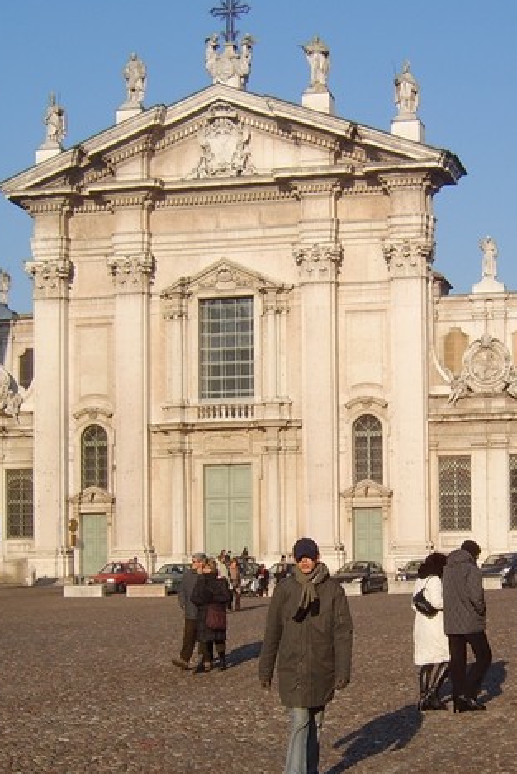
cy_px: 488
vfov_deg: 36.0
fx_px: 1184
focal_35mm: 55
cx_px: 372
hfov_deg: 24.4
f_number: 6.7
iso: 50
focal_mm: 8.13
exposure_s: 1/192
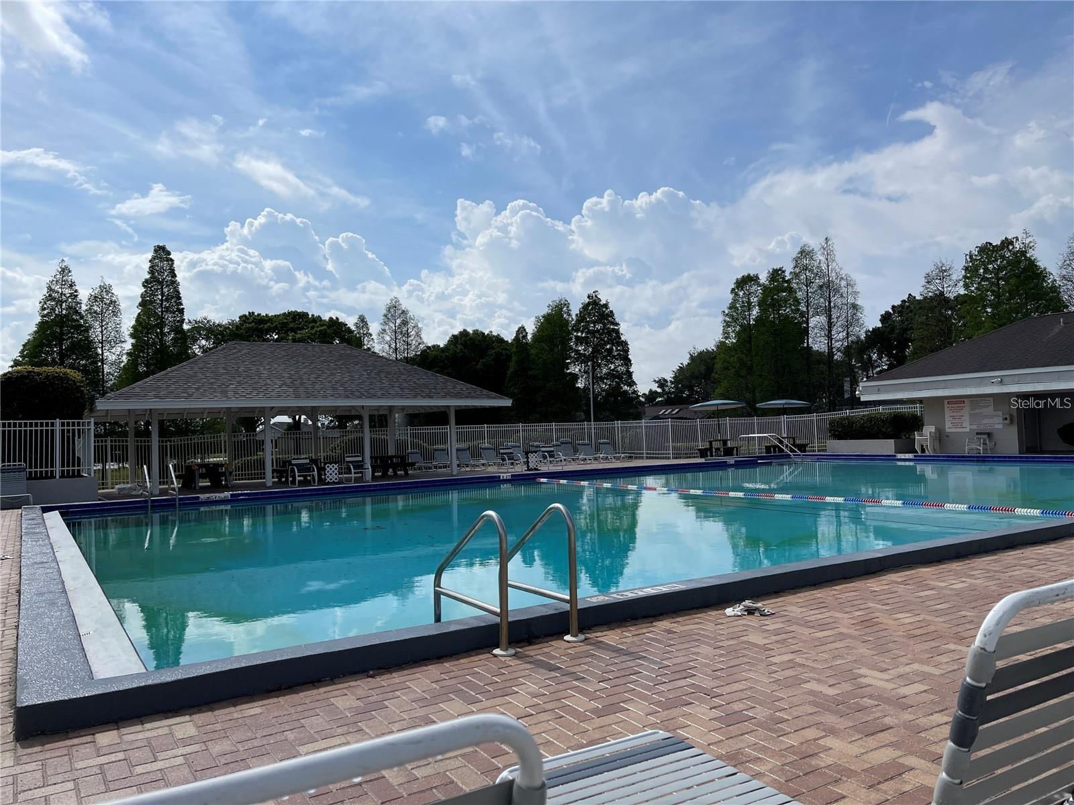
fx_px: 807
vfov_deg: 53.1
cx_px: 537
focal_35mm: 26
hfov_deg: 67.3
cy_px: 402
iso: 50
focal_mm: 5.1
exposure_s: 1/15152
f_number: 1.6
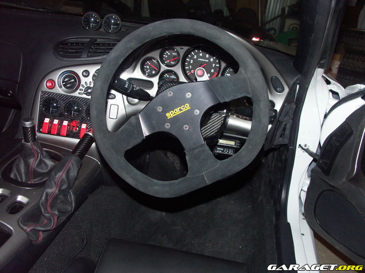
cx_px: 182
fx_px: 306
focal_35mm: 29
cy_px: 136
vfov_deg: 48.2
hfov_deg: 61.7
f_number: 2.8
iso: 200
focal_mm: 7.65
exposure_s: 1/50
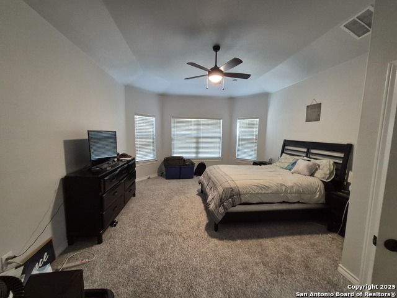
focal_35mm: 13
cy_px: 149
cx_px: 198
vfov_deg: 89.9
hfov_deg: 106.2
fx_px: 149
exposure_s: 1/60
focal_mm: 1.74
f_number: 2.2
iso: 640
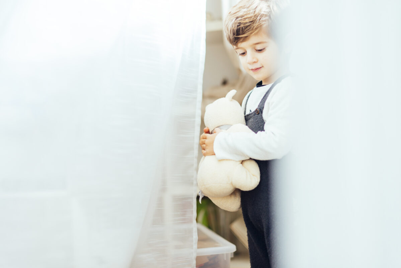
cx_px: 200
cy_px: 134
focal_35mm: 50
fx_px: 557
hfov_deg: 39.6
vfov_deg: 27.0
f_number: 1.4
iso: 200
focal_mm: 50
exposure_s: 1/800
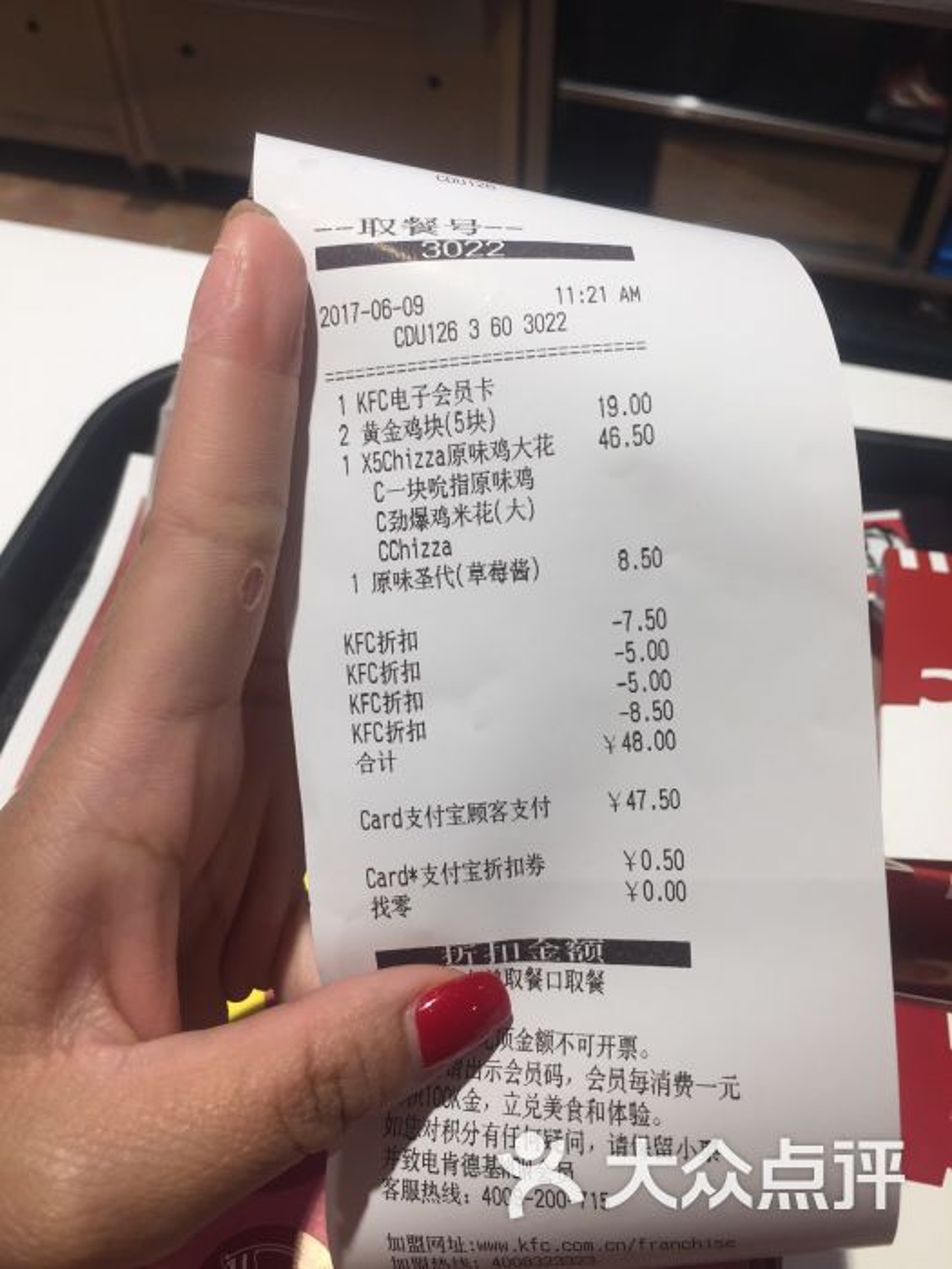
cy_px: 634
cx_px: 476
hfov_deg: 48.2
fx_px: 1063
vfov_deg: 61.7
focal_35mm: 29
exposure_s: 1/100
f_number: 2.2
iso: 40
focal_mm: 4.15
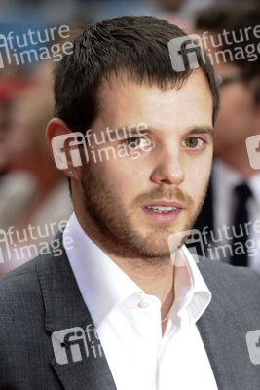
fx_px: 2679
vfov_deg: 8.3
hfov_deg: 5.6
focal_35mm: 248
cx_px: 130
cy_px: 195
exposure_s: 1/200
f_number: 5
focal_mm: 165
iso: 640
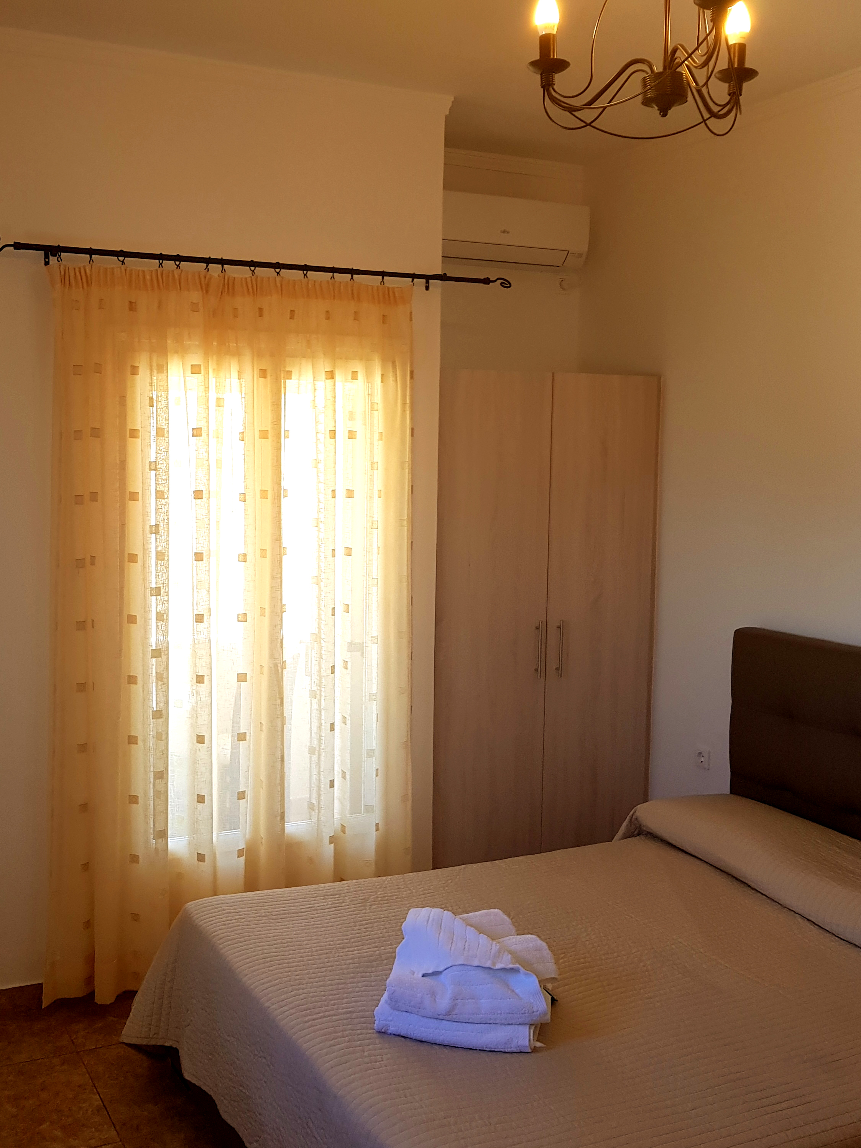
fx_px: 1161
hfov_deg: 40.4
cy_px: 576
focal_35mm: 35
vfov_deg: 52.6
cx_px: 325
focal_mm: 4.2
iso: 50
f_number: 1.7
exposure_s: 1/100
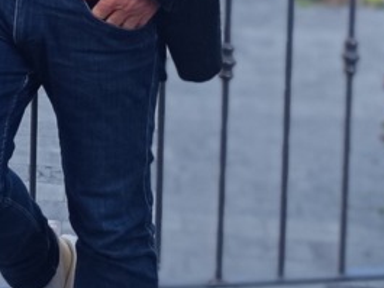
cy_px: -300
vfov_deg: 11.4
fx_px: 1287
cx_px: -128
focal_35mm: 116
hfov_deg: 16.0
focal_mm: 4.71
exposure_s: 1/221
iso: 50
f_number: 1.79
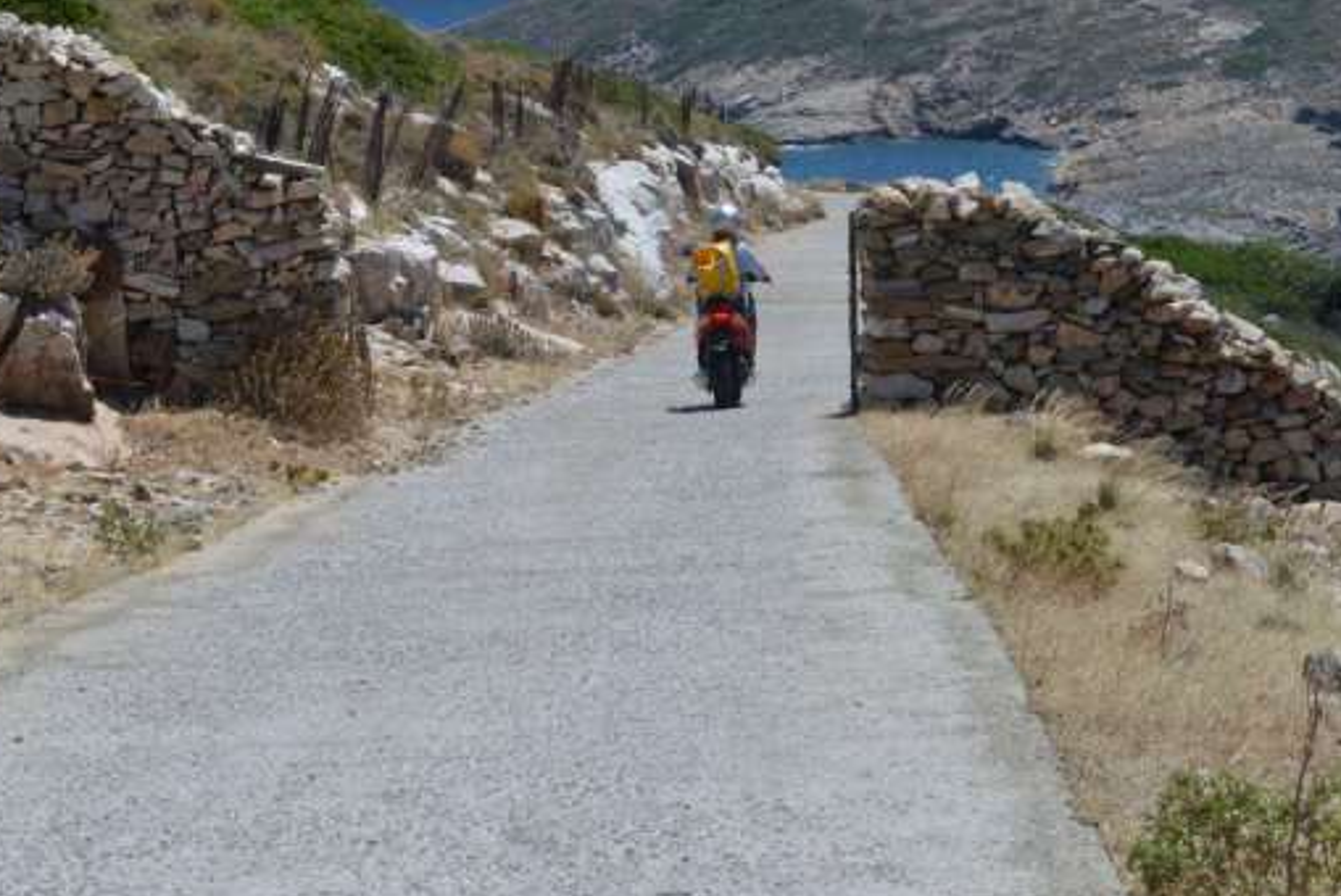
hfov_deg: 18.6
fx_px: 4100
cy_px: 237
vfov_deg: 12.4
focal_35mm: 110
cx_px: 551
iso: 1000
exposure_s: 1/250
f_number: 22
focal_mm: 70
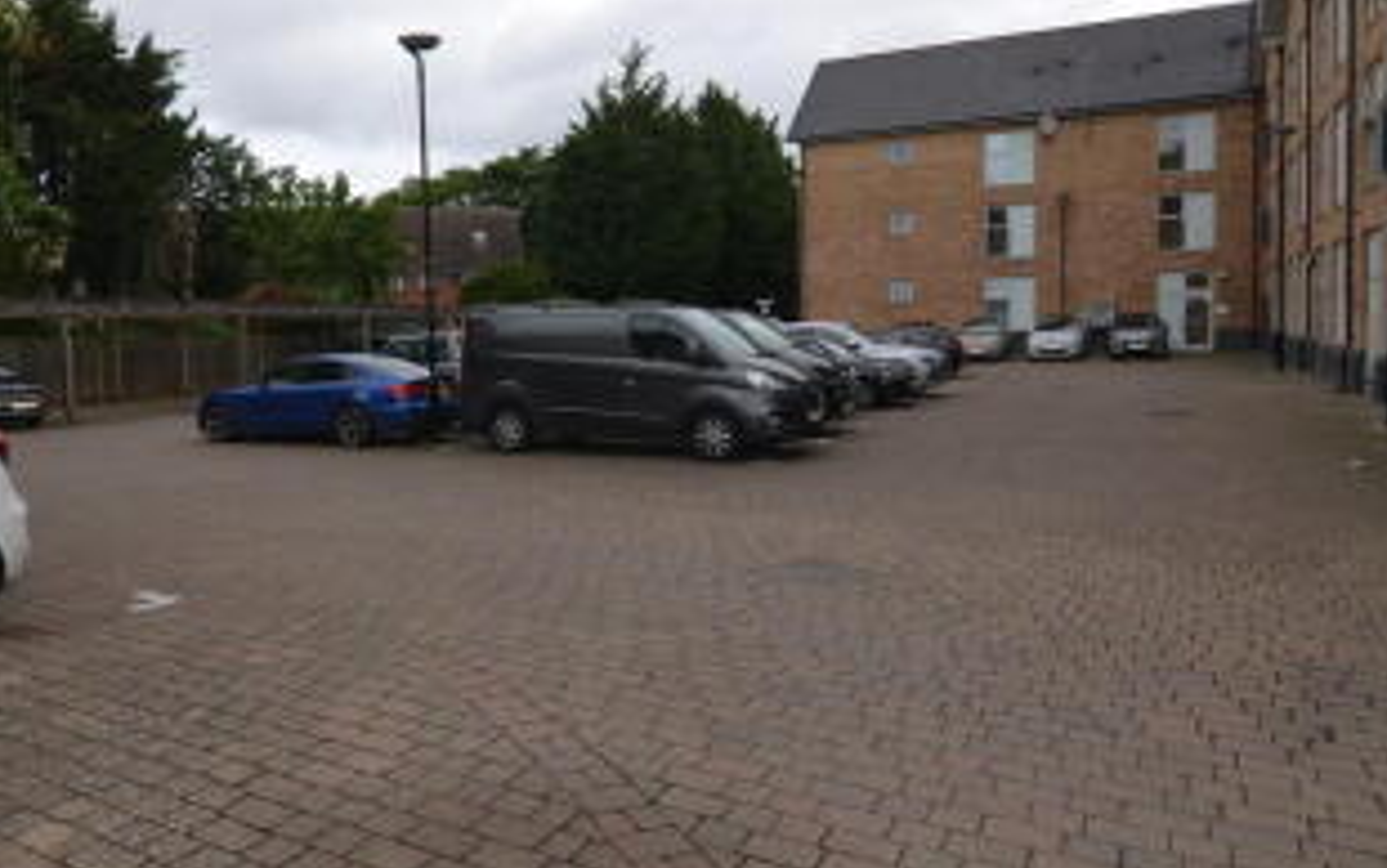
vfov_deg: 47.9
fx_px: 975
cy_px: 378
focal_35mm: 26
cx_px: 559
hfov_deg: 70.2
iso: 100
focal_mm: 11
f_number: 5.6
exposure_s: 1/200
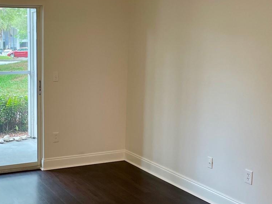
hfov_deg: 34.0
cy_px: 101
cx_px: 59
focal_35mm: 55
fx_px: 432
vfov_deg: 26.6
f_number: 1.6
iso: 64
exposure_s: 1/60
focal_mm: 4.2
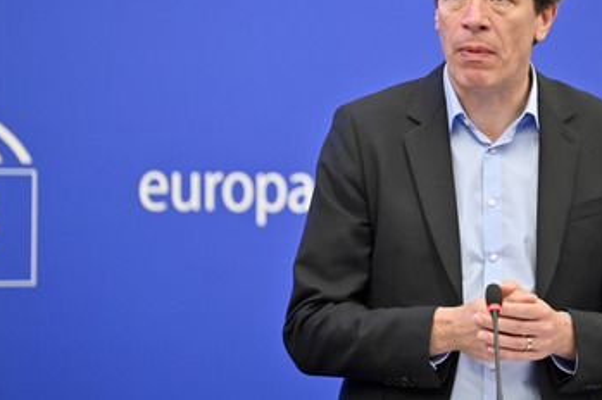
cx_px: 339
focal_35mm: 213
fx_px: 3558
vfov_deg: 6.4
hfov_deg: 9.7
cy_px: 143
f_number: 2.8
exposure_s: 1/320
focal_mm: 165
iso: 2000
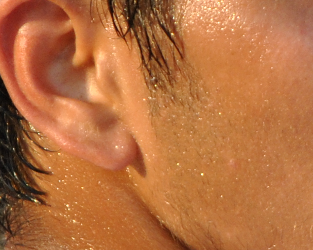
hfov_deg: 1.2
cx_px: 279
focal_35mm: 1571
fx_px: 14548
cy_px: 136
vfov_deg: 1.0
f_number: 5.3
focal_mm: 175
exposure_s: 1/500
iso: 280
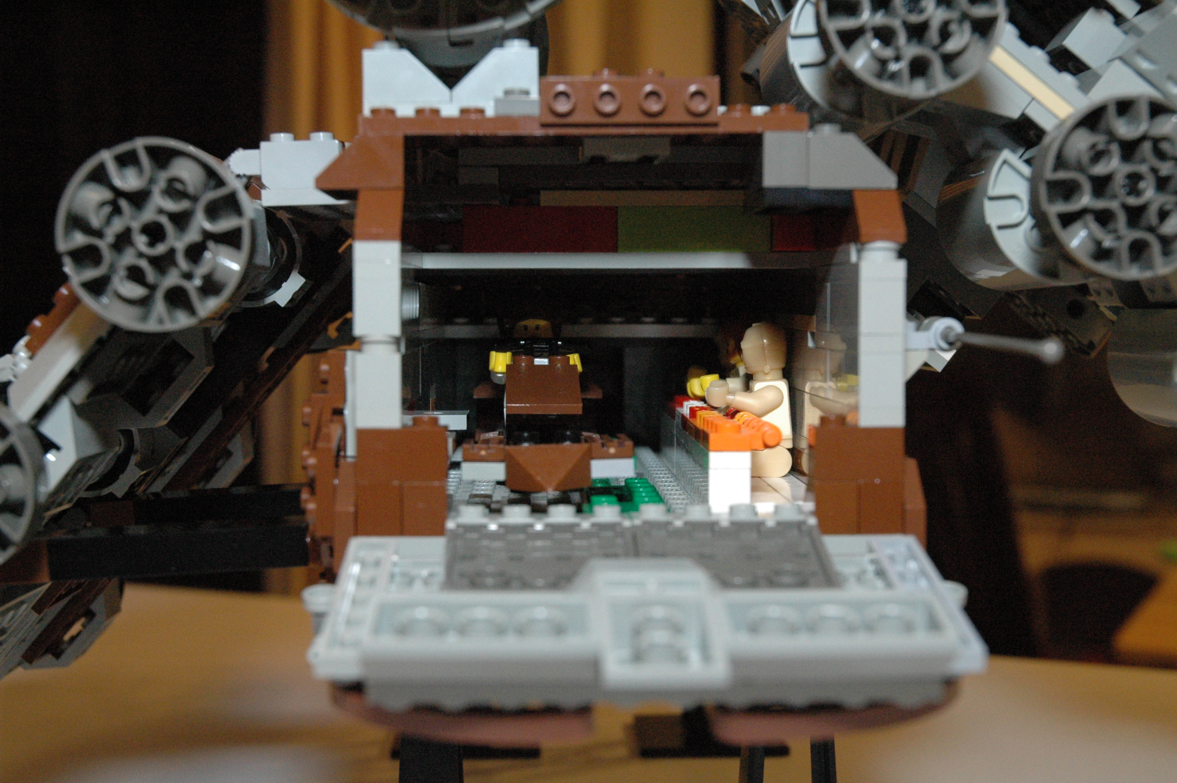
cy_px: 392
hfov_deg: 35.1
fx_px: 1862
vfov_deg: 23.7
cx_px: 588
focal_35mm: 57
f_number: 7.1
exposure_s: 1/60
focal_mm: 38
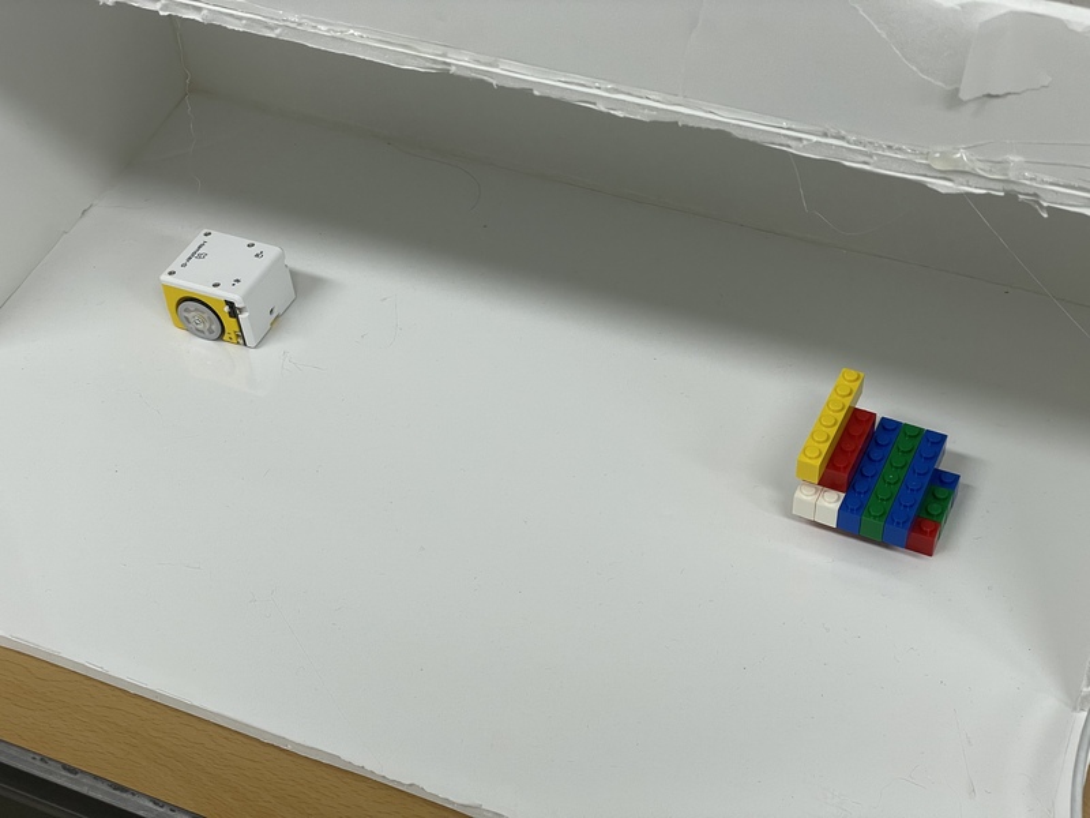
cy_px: 409
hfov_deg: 36.8
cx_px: 545
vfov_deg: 28.0
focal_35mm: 52
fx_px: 1637
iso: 64
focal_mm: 6
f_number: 2
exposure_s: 1/120
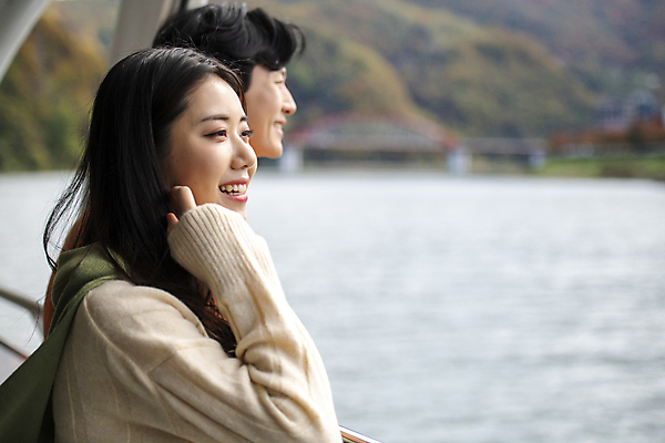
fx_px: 1293
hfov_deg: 28.8
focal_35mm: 70
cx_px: 332
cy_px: 222
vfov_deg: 19.5
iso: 400
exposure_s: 1/3200
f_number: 3.2
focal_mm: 70
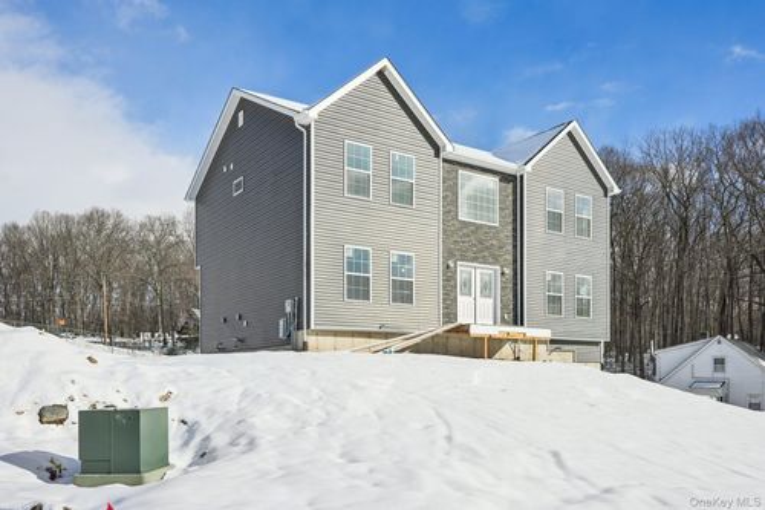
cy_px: 255
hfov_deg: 62.8
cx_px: 382
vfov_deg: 44.2
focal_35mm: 30
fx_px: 627
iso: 100
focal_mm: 29.5
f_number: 9
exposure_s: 1/500
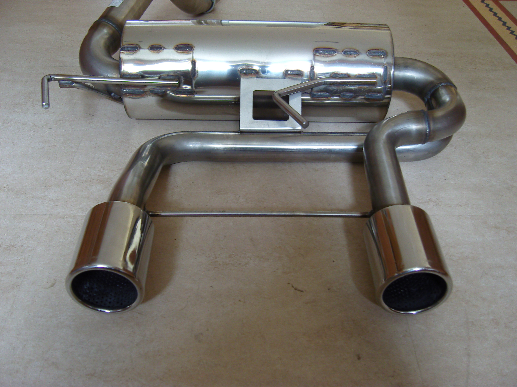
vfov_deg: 41.8
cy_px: 194
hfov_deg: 54.0
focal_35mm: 34
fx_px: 508
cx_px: 258
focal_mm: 7.3
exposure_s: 1/13
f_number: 2.8
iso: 200
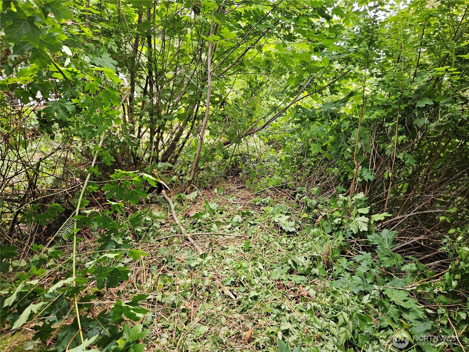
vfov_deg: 58.9
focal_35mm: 23
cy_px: 176
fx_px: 312
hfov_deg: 73.9
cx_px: 234
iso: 100
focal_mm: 5.4
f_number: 1.8
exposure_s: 1/120
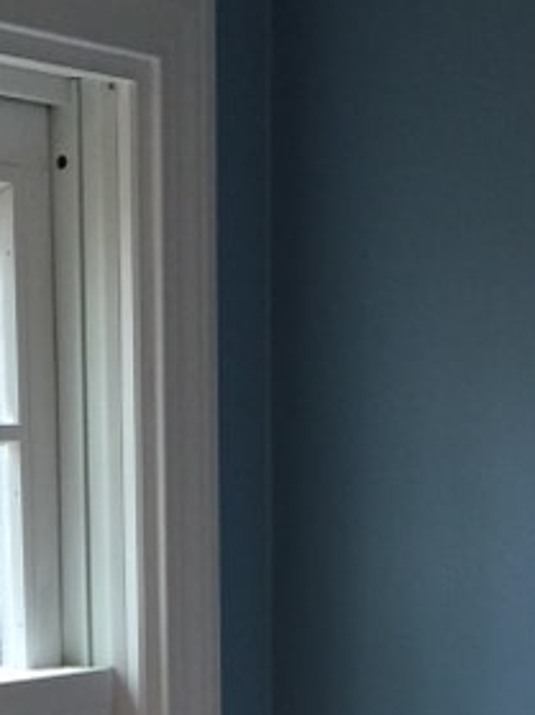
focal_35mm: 104
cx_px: -74
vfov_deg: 17.6
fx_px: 2145
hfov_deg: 13.9
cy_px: 946
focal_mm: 4.15
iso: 32
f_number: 2.2
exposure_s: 1/15
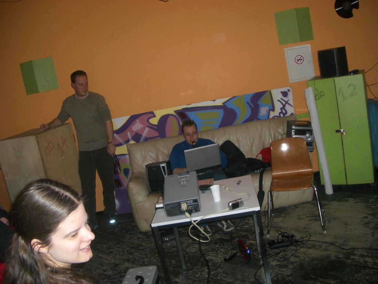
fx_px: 382
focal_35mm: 35
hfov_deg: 52.6
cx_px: 189
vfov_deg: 40.7
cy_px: 142
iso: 100
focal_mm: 5.8
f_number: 2.6
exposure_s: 1/60
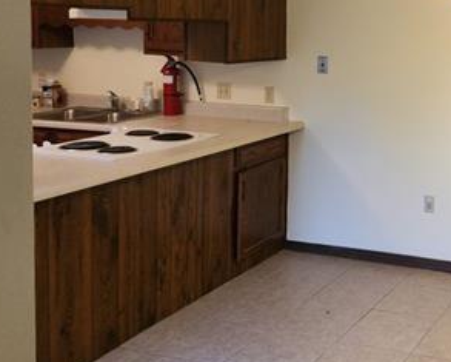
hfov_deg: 34.0
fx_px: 655
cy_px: 62
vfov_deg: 30.0
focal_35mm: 49
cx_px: 469
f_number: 1.8
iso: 100
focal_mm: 5.4
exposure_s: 1/60
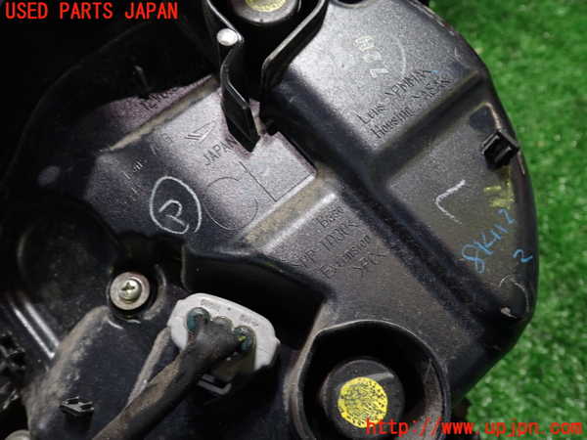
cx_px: 294
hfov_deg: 60.0
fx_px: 509
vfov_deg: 46.8
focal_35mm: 30
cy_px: 220
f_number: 2.3
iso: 250
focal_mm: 5.4
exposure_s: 1/30
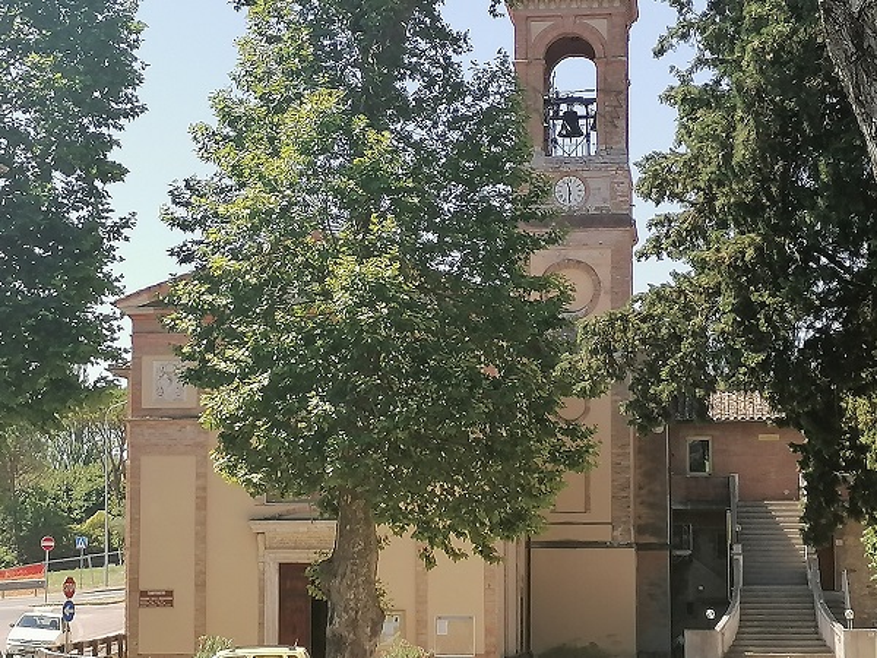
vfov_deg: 16.1
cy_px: 329
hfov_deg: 21.3
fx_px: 2331
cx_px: 438
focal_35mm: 92
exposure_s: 1/739
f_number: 1.8
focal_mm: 5.3
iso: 50
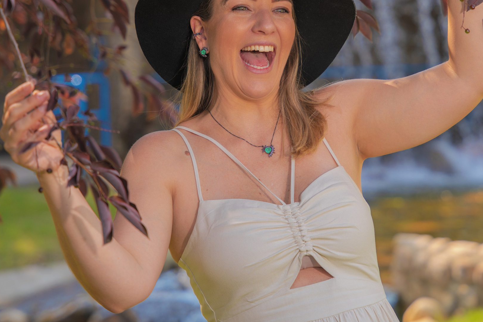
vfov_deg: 12.4
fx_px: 1476
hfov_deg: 18.6
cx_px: 305
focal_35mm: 110
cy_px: 101
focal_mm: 70
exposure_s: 1/800
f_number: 2.8
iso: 200
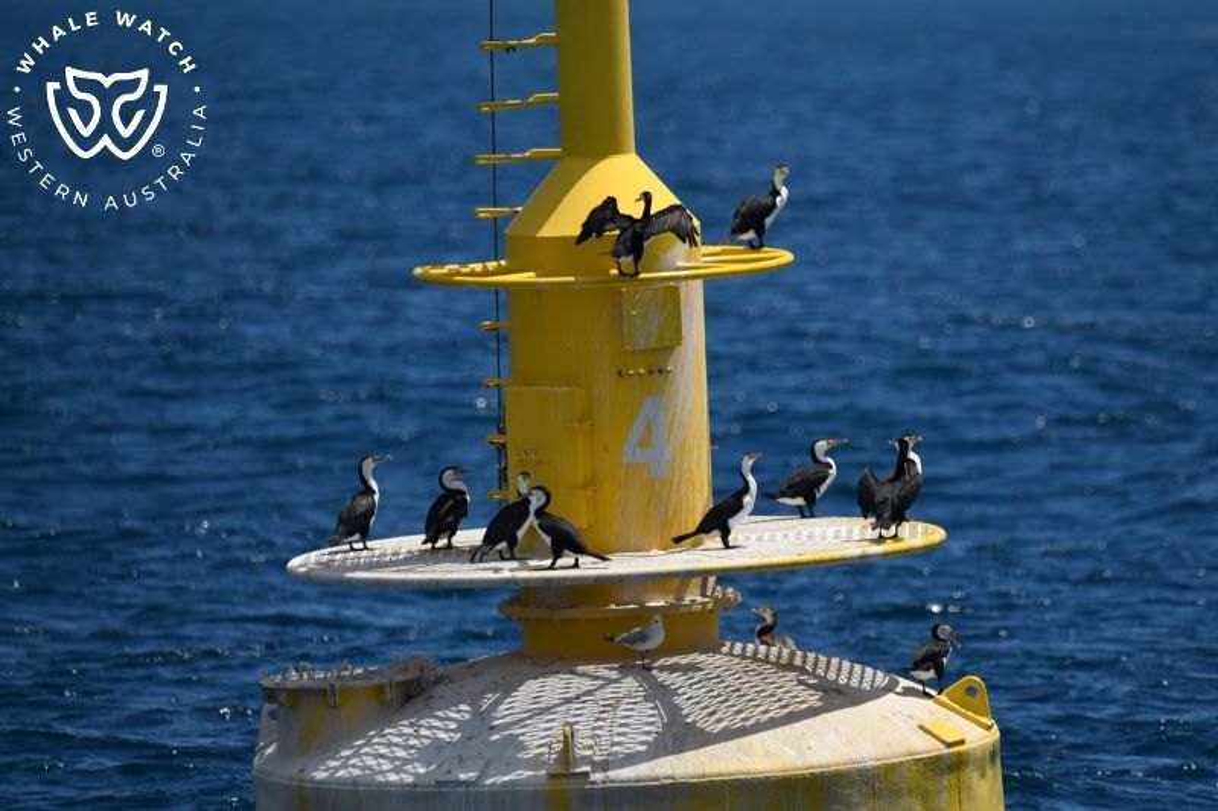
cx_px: 609
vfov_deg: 2.3
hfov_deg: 3.4
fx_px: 20295
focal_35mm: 600
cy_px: 406
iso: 800
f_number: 6.3
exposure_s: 1/8000
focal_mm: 600
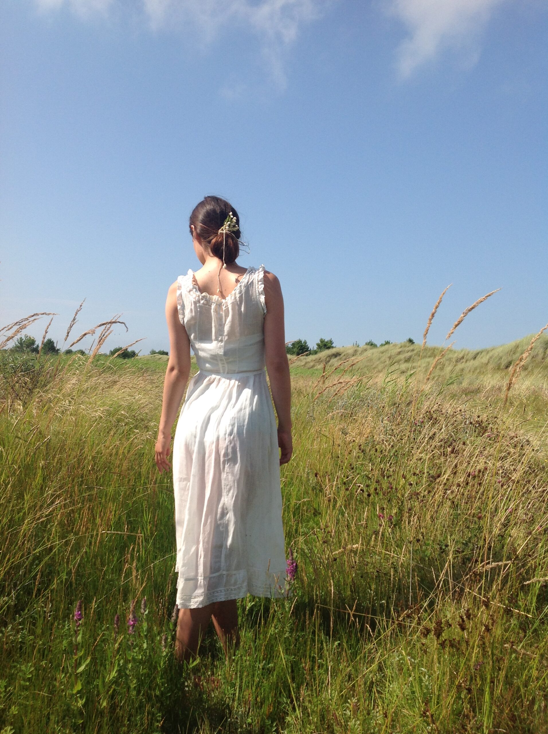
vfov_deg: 52.7
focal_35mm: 35
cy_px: 367
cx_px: 274
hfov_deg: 40.6
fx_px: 741
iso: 50
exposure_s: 1/2326
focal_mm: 4.28
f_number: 2.4
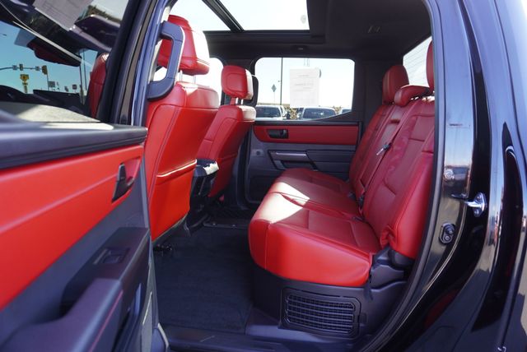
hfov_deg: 73.7
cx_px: 264
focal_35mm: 24
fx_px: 352
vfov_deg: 53.2
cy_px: 176
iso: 200
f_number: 4
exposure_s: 1/60
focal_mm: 16
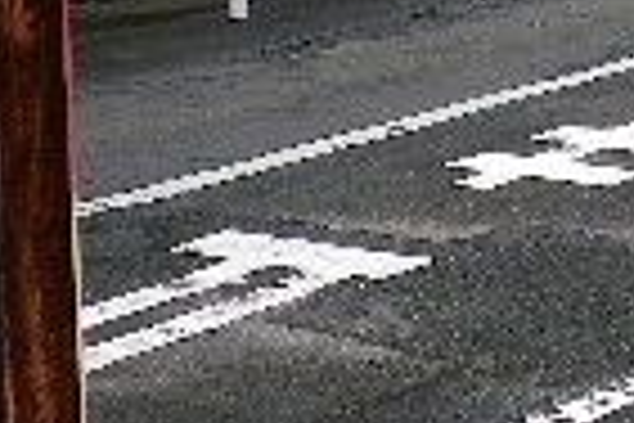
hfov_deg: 14.4
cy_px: -117
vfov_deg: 10.2
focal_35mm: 132
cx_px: 962
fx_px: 2324
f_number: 3.5
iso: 80
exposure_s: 1/320
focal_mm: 5.05
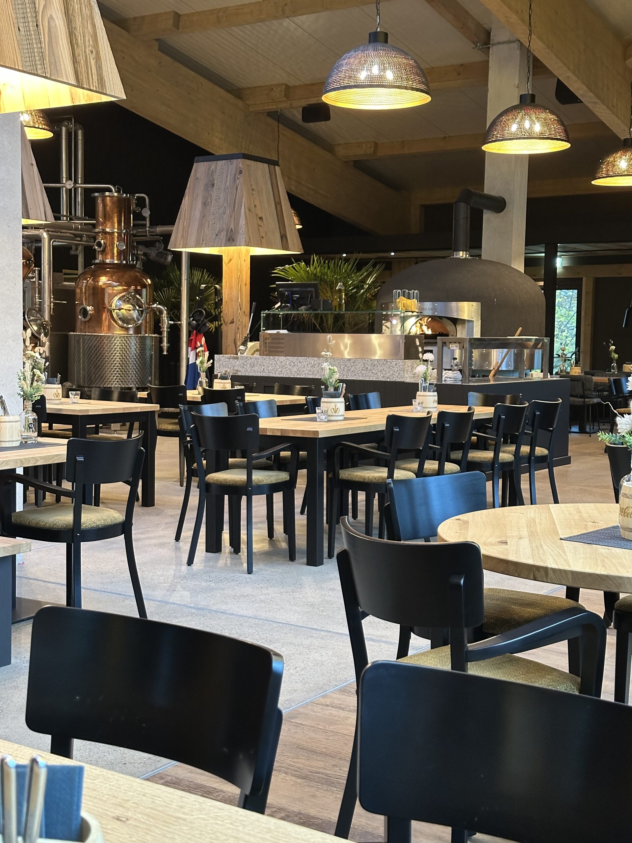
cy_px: 422
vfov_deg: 39.7
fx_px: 1168
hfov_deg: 30.3
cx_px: 316
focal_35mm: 48
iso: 400
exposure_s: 1/33
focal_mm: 6.86
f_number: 1.78
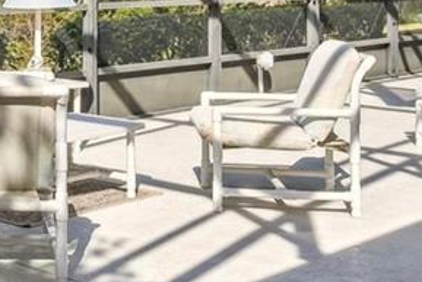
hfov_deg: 23.0
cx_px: -42
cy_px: -22
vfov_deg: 16.0
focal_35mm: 83
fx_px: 973
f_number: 7.1
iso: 100
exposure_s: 1/320
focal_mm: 10
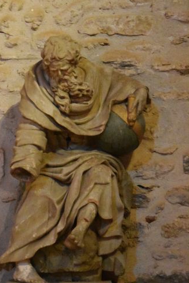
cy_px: 162
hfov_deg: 8.0
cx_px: 58
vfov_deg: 11.9
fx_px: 1352
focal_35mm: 172
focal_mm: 80
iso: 12800
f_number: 4.5
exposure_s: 1/50
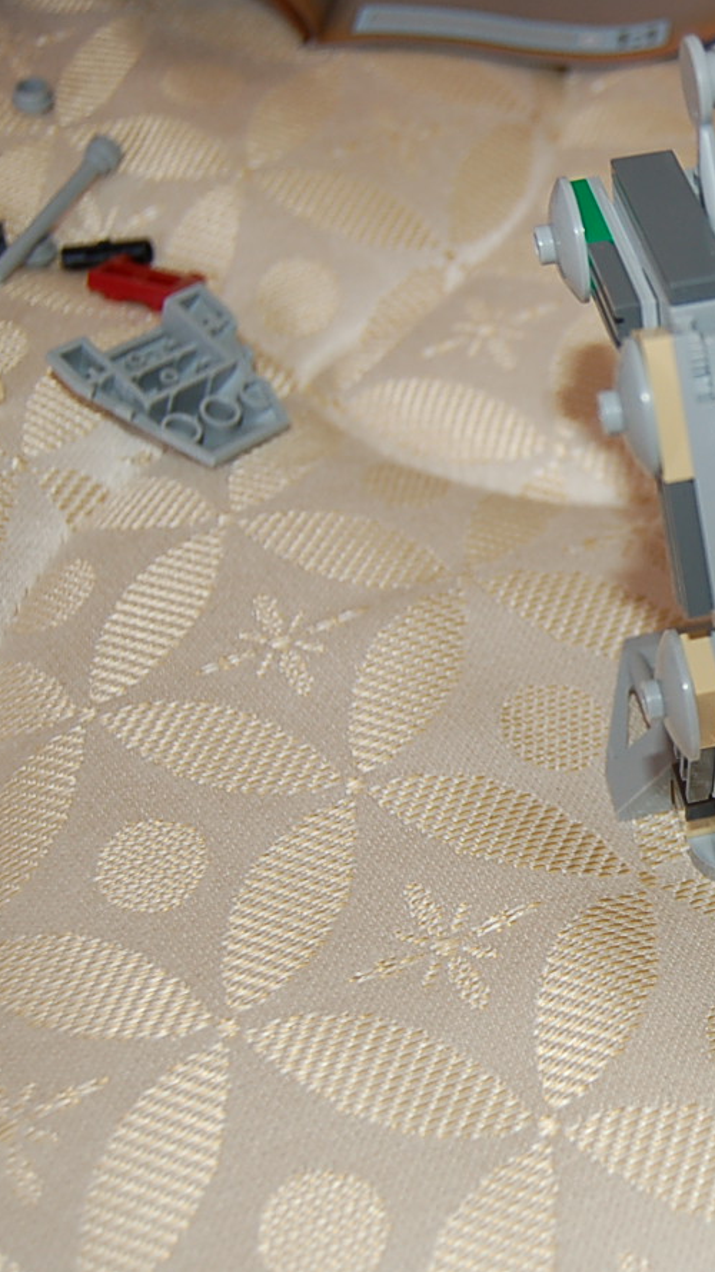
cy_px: 587
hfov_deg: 16.6
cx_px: 905
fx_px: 2328
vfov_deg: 30.6
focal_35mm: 69
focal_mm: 26
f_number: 4.2
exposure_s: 1/60
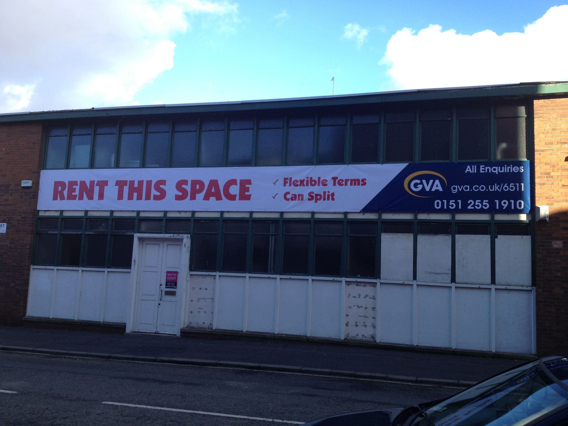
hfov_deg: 52.6
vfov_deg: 40.7
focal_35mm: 35
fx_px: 574
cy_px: 213
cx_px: 284
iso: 50
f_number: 2.4
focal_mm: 4.28
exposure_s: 1/415
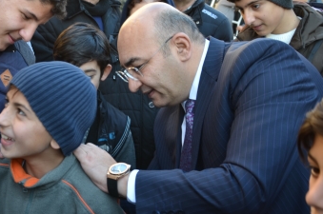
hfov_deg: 39.9
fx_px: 439
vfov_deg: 27.4
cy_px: 120
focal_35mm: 49
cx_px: 106
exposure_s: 1/50
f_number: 3.5
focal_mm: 18
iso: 100
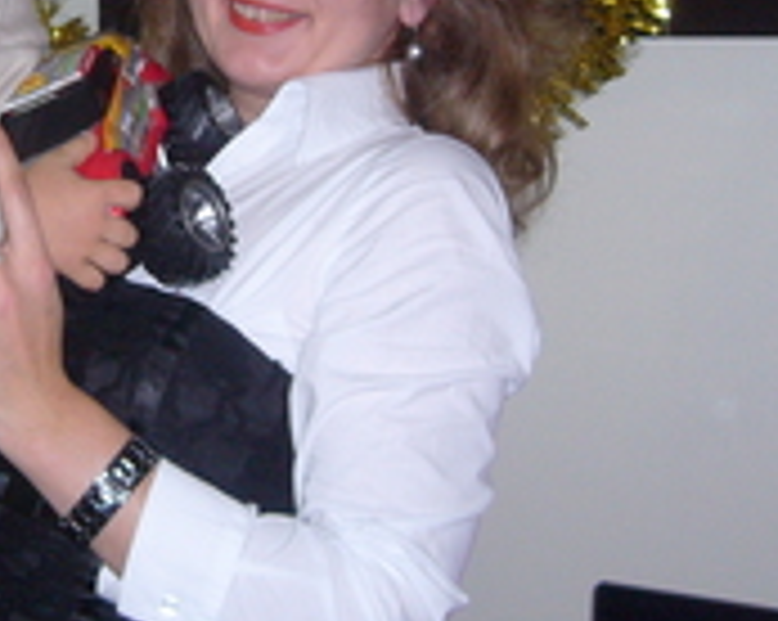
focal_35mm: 89
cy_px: 94
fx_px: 2047
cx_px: 99
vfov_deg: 17.1
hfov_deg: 21.1
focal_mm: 5.8
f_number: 2.8
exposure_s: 1/8
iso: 100
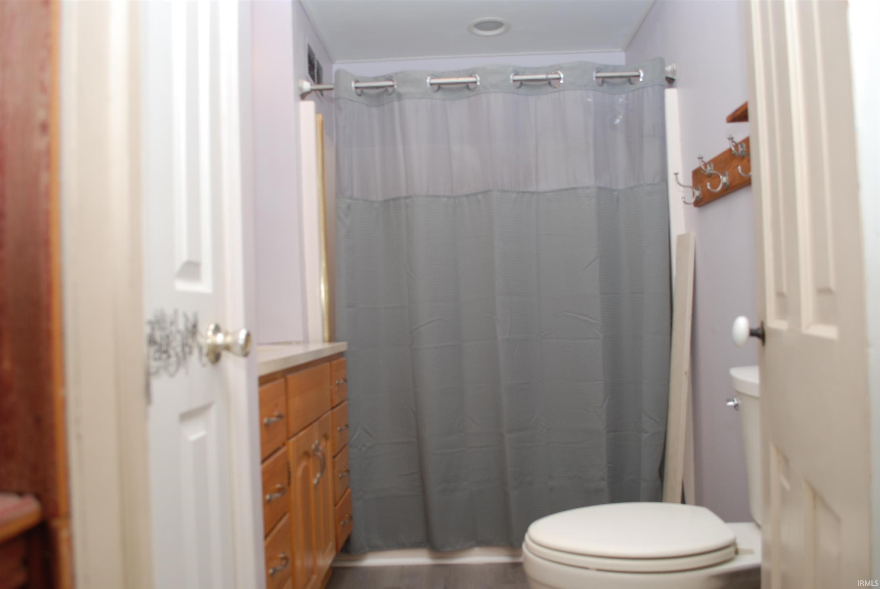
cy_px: 294
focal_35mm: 27
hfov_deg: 67.3
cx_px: 440
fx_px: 661
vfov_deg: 48.0
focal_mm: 18
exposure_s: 1/60
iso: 100
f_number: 4
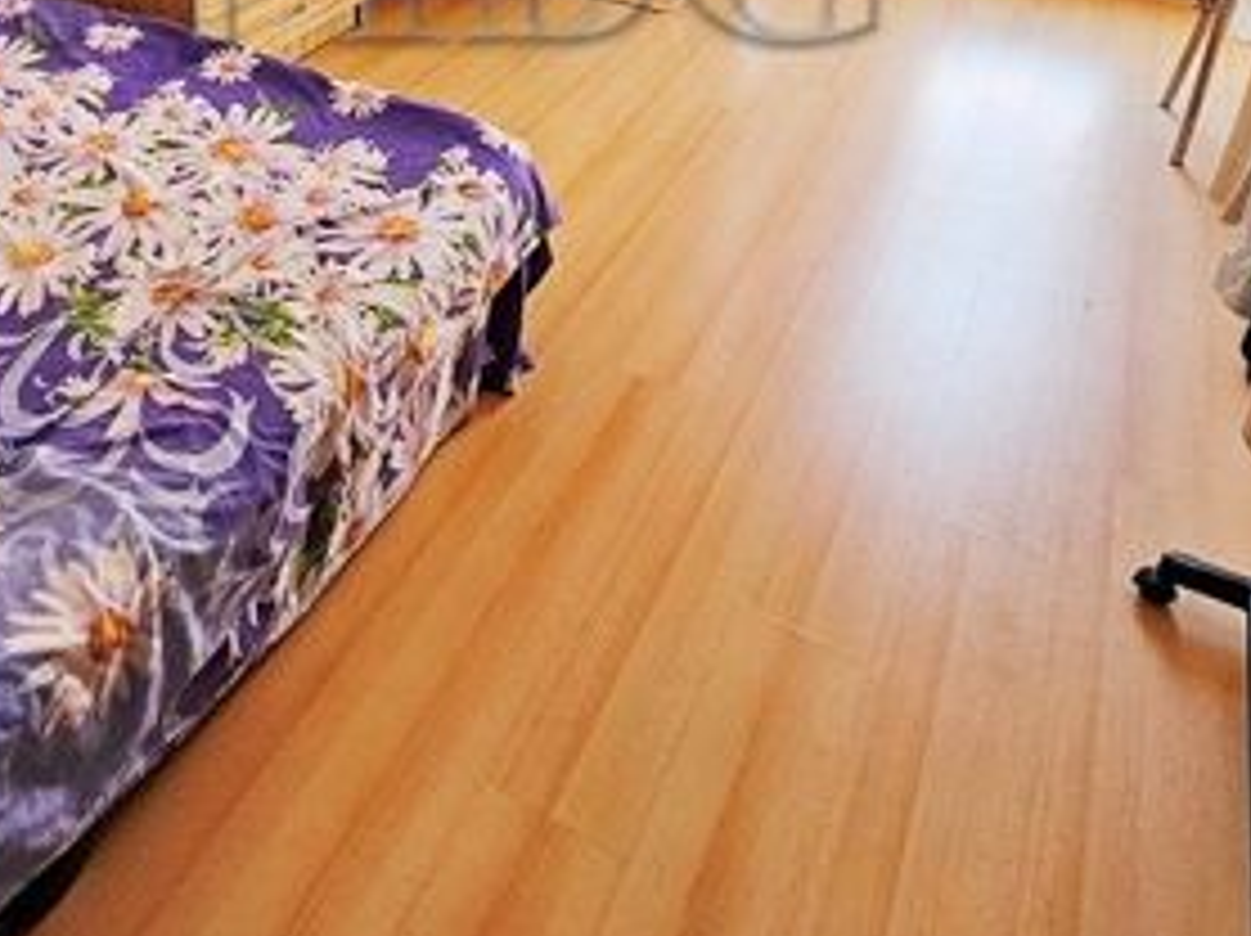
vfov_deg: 37.5
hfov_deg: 54.5
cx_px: 439
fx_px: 1192
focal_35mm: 33
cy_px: -36
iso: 50
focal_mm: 1.7
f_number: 2.2
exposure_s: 1/50
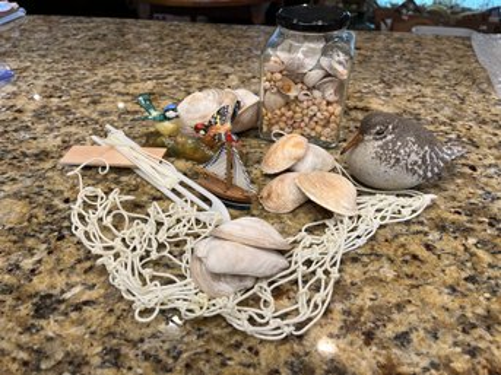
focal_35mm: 26
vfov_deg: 53.0
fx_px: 376
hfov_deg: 67.3
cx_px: 250
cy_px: 188
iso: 80
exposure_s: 1/60
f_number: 1.6
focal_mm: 5.1
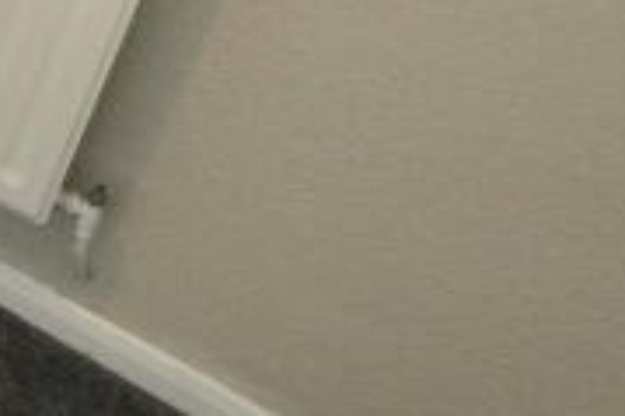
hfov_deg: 14.9
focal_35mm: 86
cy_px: -246
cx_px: -859
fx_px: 1492
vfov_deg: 14.6
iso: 2500
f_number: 4
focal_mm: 10
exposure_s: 1/160
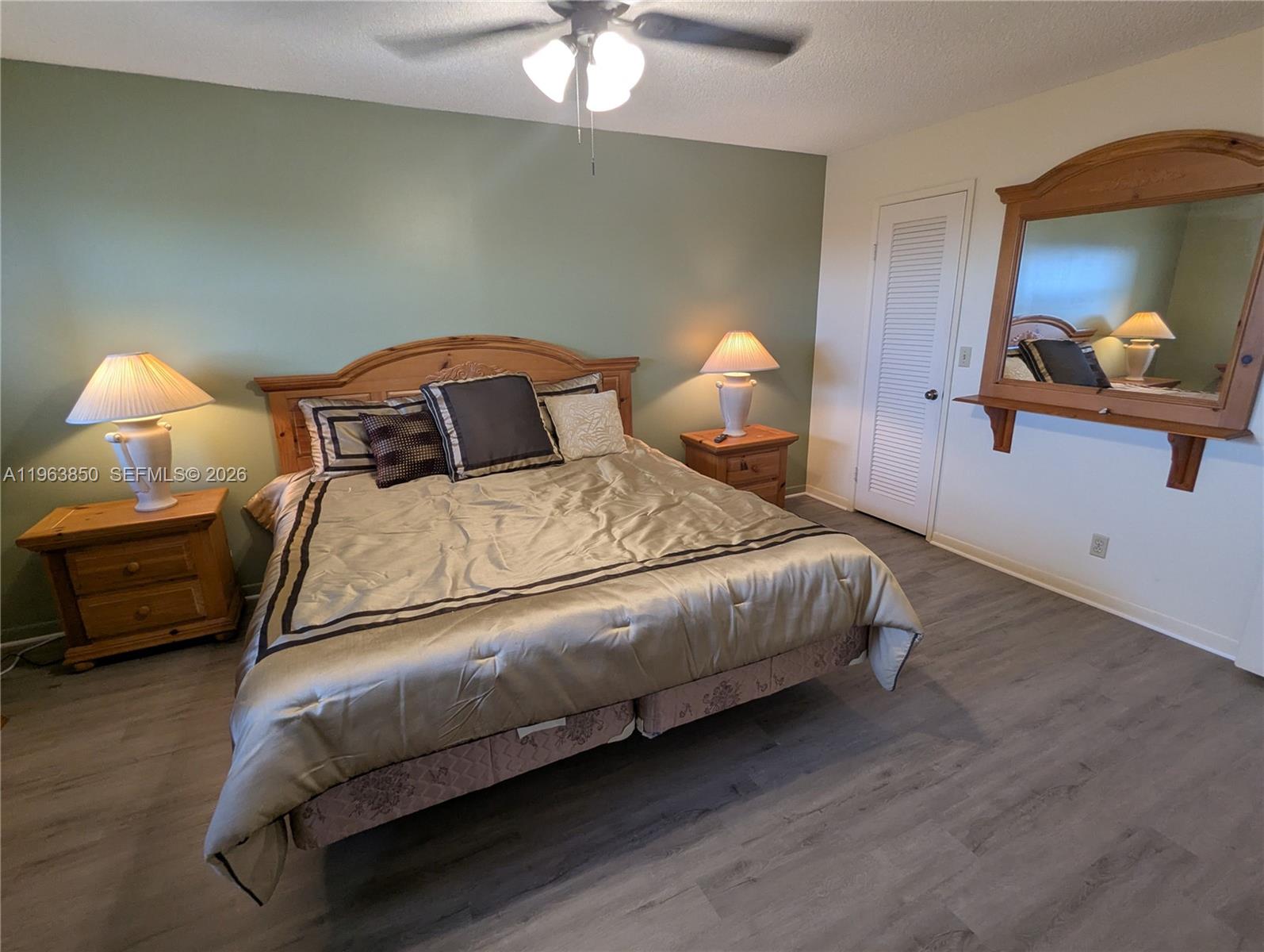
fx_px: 585
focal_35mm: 16
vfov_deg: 78.2
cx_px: 632
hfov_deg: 94.4
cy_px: 476
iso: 135
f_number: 2.2
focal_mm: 2.35
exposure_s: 1/40
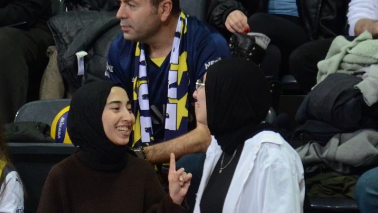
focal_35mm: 386
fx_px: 3870
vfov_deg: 3.1
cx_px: 111
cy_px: 255
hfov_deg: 5.6
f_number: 5.6
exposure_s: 1/100
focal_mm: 92
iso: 1600
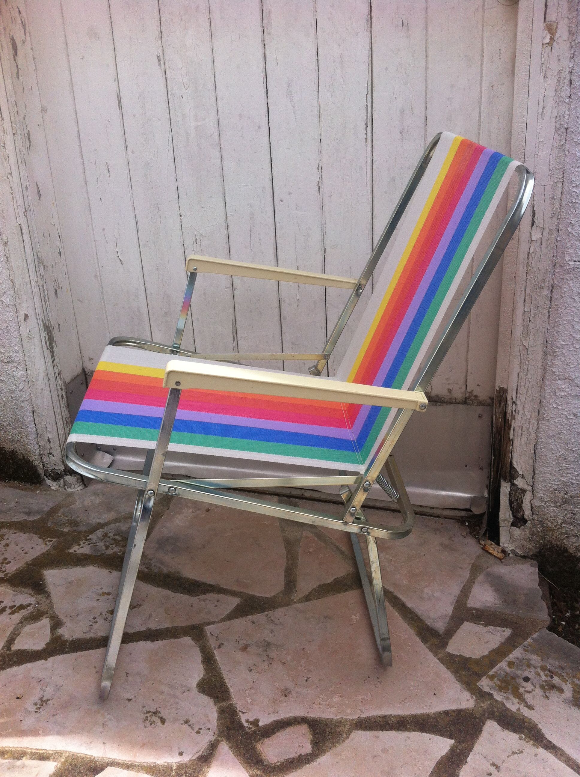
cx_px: 290
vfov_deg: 52.7
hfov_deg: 40.6
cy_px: 388
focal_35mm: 35
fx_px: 784
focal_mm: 3.85
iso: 80
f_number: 2.8
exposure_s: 1/1160
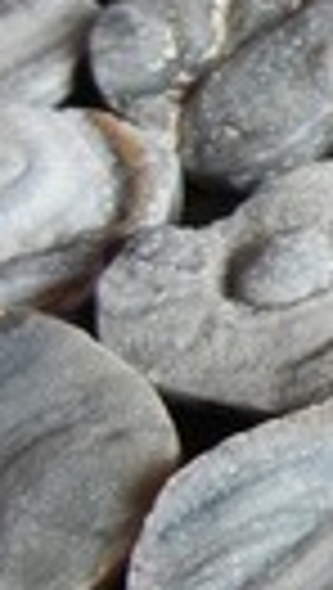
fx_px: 1956
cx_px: 702
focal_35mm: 125
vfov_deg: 17.1
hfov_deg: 9.1
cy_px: 390
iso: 160
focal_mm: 5.4
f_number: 3.5
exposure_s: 1/32
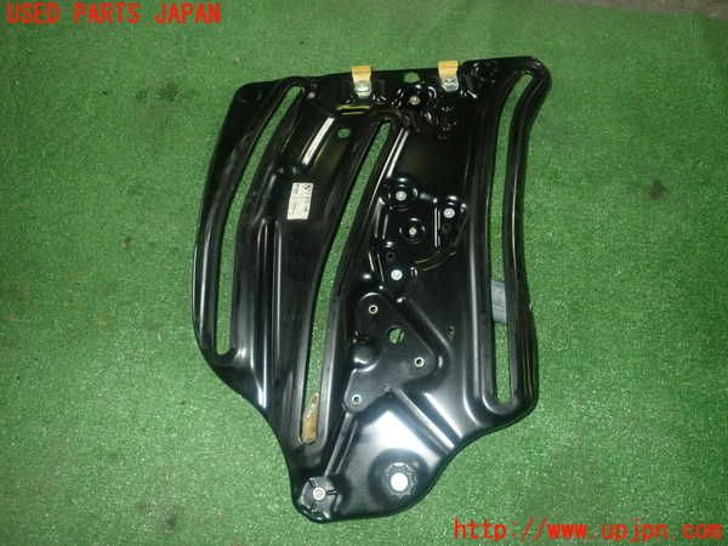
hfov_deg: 63.4
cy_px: 273
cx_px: 364
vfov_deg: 49.7
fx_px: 589
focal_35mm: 28
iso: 640
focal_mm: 5.05
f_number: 6.3
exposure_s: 1/30
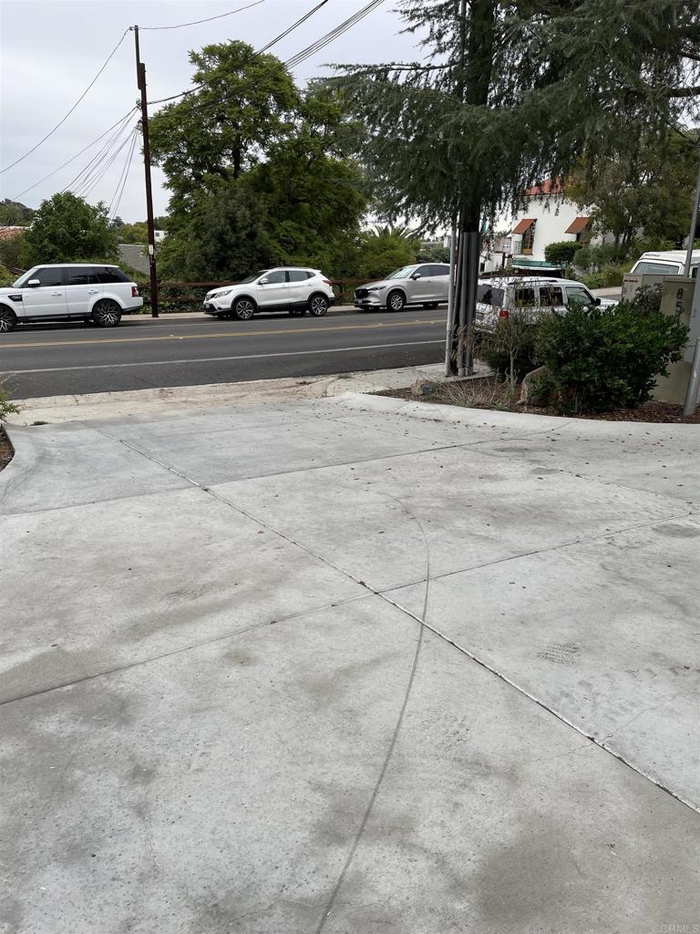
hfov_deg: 53.1
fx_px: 701
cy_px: 467
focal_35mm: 26
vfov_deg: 67.3
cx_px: 350
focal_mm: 4.2
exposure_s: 1/496
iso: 32
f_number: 1.6
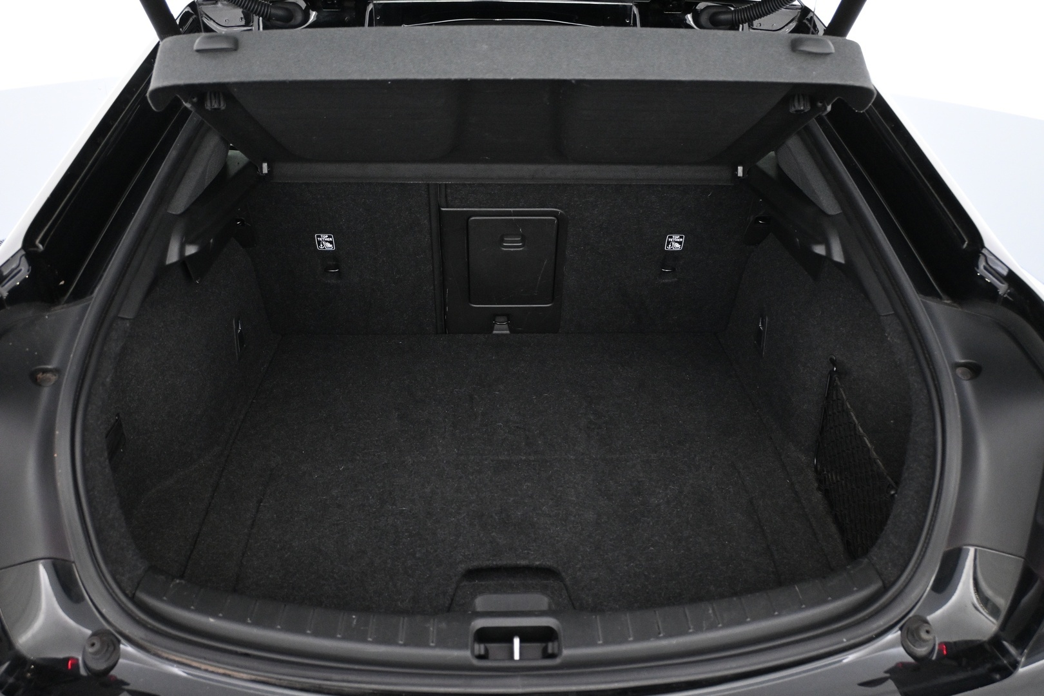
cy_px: 348
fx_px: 913
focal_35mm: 32
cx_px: 522
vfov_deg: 41.7
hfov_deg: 59.5
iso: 1600
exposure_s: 1/25
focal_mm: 21
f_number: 4
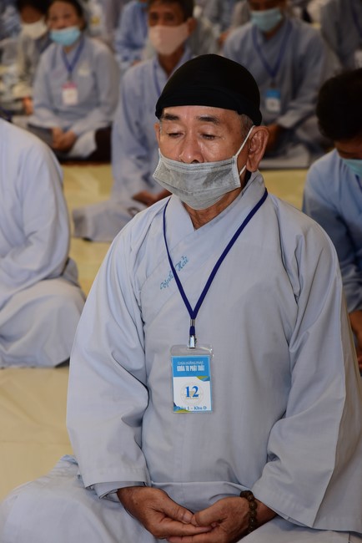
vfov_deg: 19.4
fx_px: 1582
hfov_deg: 13.1
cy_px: 272
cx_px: 181
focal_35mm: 105
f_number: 7.1
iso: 1250
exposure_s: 1/60
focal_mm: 105
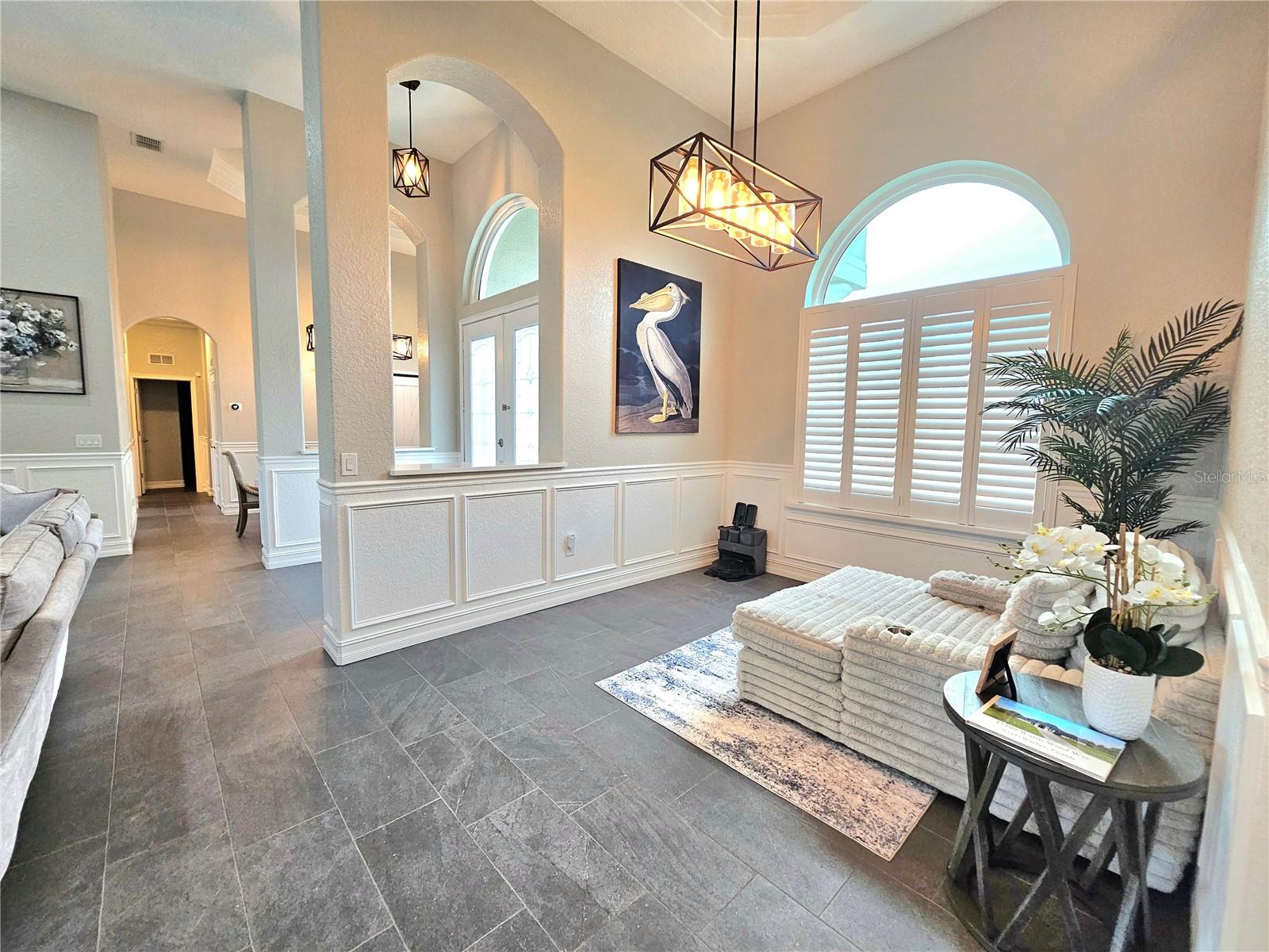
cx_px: 634
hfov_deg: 106.2
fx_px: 477
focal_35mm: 13
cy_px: 476
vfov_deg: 89.9
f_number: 2.2
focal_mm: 2.2
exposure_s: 1/60.2
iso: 160
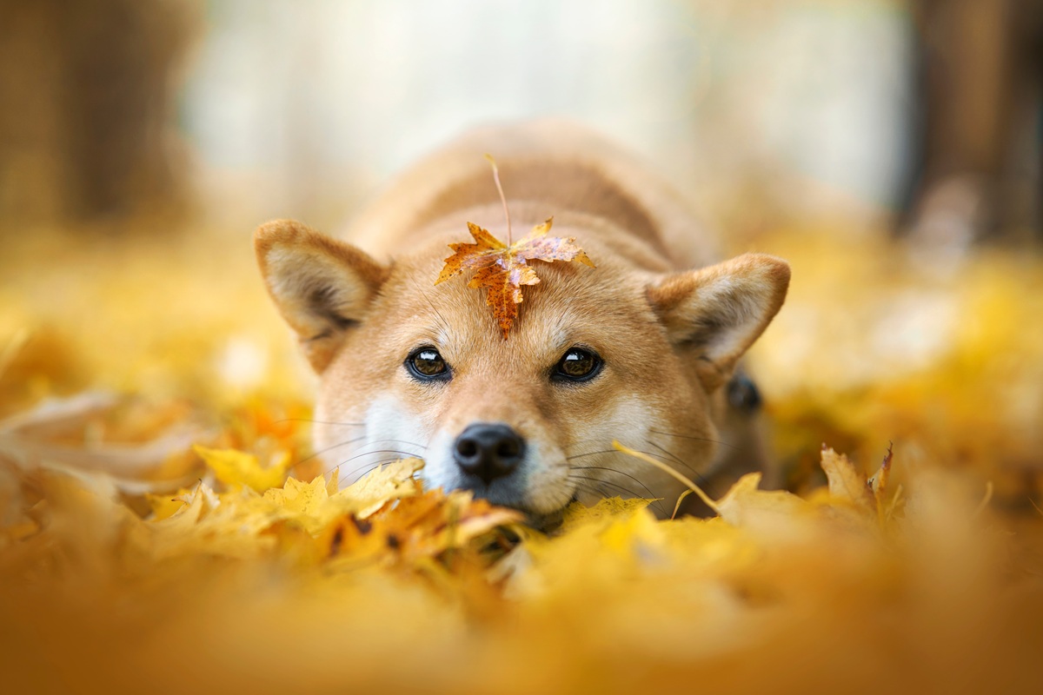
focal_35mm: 85
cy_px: 348
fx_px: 2462
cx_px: 522
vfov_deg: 16.1
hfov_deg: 23.9
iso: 200
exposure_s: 1/400
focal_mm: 85
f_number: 2.5
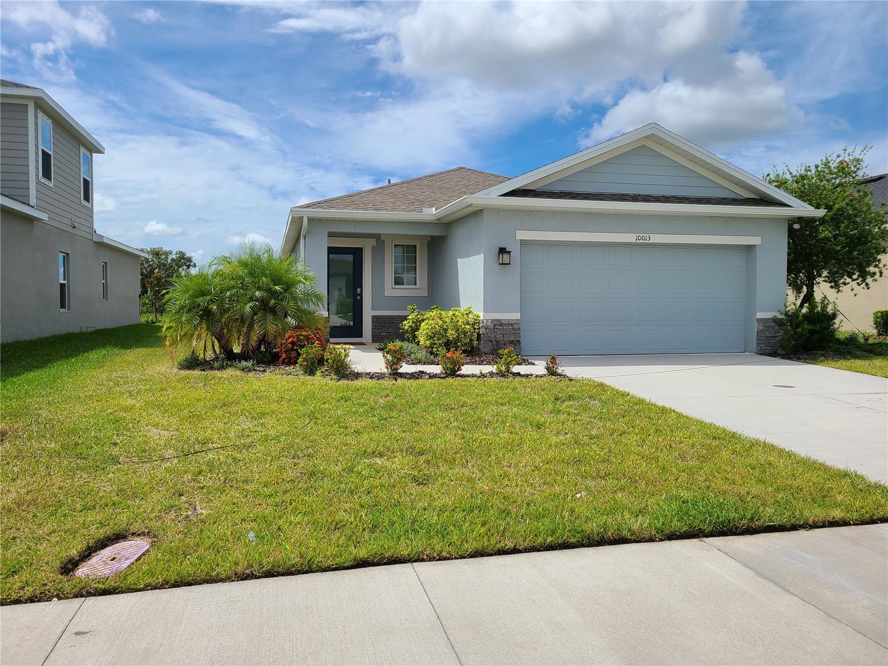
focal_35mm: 26
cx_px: 444
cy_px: 333
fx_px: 667
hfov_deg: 67.3
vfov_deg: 53.1
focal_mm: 5.4
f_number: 1.8
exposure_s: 1/3589
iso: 40
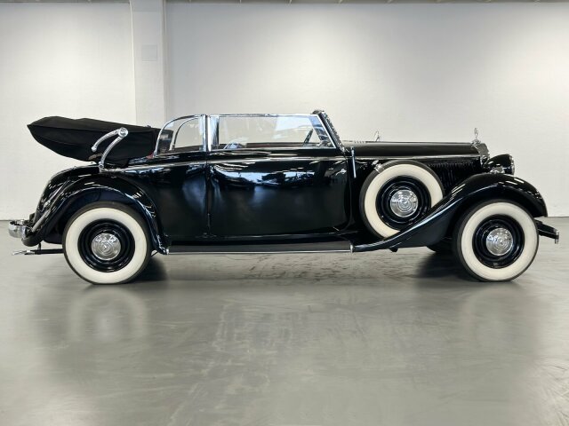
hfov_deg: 39.7
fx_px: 789
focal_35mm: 48
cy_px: 213
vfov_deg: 30.3
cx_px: 284
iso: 125
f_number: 1.78
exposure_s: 1/60
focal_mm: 6.86
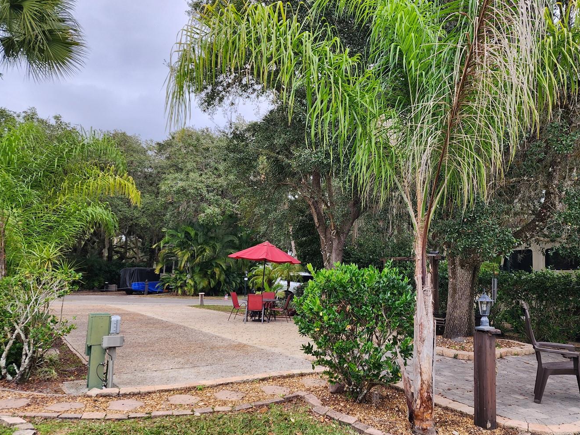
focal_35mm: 28
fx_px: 469
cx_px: 345
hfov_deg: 62.9
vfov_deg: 49.7
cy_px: 229
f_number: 1.8
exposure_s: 1/180
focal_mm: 6.4
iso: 64
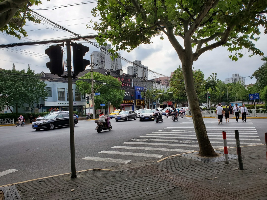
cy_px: 100
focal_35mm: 26
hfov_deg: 67.3
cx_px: 134
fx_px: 201
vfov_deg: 53.1
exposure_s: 1/2015
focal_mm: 4.3
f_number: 2.4
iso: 50
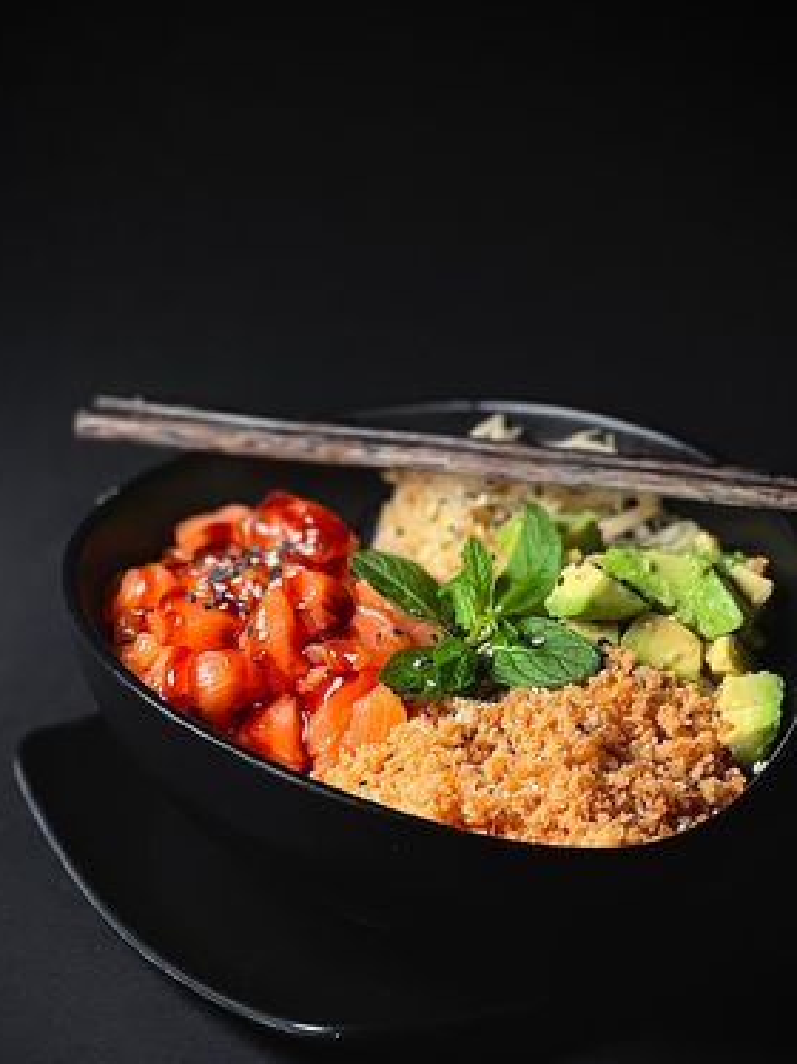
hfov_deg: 16.8
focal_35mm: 88
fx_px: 2705
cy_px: 579
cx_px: 436
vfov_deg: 22.3
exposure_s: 1/121
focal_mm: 9
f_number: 2.8
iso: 125
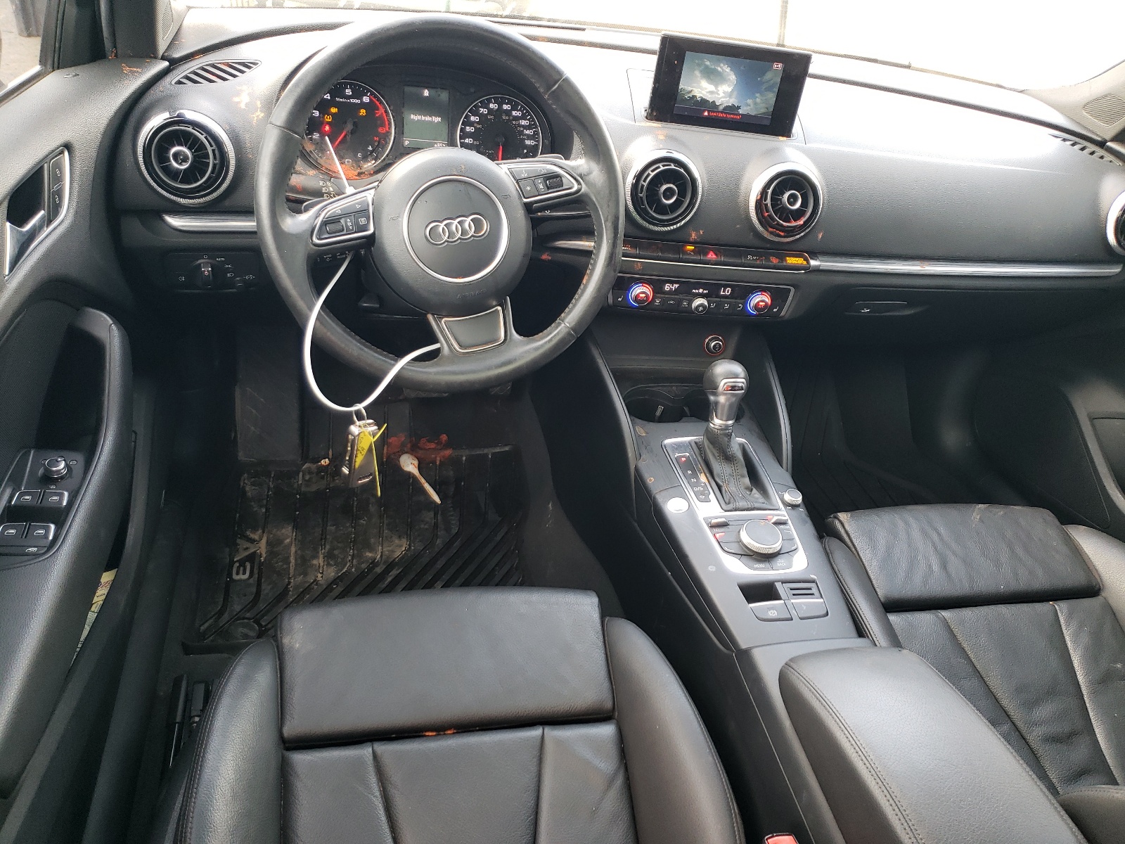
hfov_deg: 67.3
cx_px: 562
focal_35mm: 26
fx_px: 845
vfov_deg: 53.1
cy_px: 422
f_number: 1.5
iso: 84
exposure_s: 1/60.2
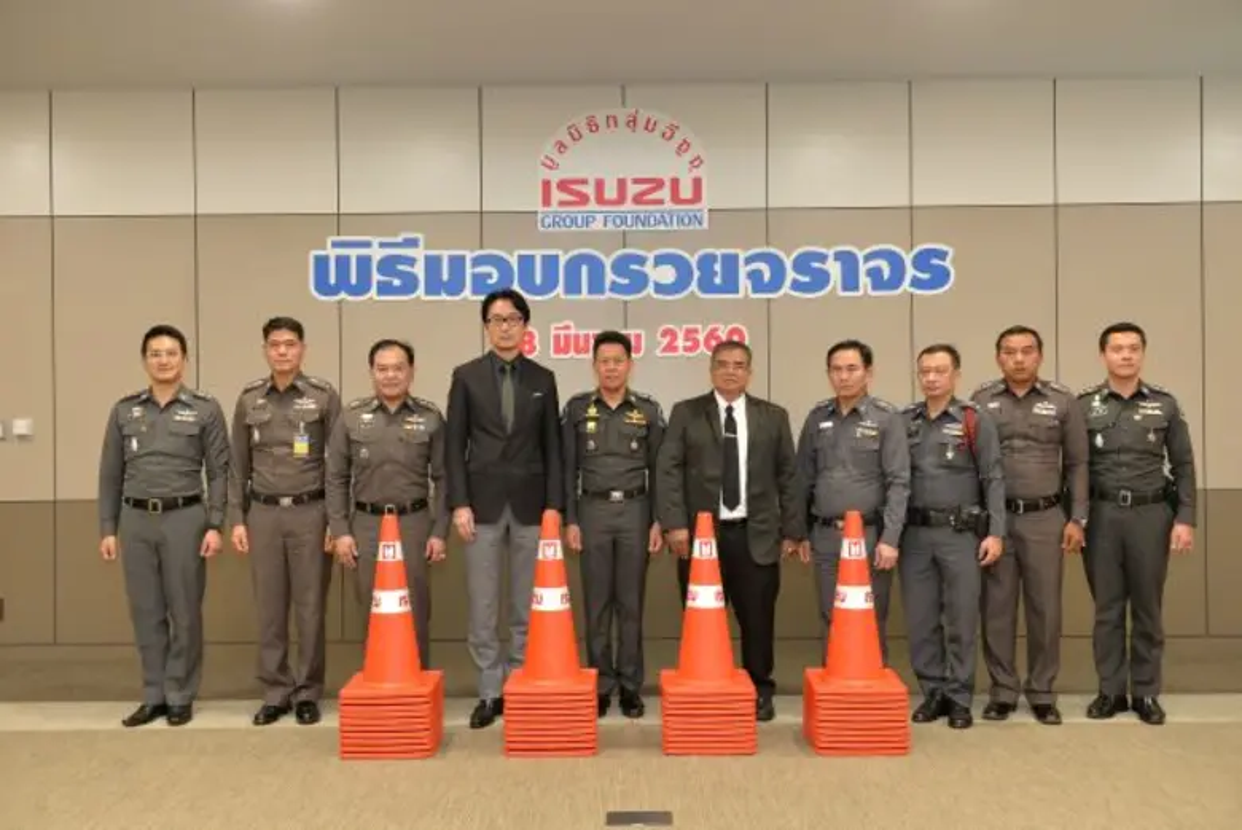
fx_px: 1208
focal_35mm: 35
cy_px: 415
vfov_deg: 37.9
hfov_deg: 54.4
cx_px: 621
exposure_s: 1/60
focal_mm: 35
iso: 500
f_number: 4
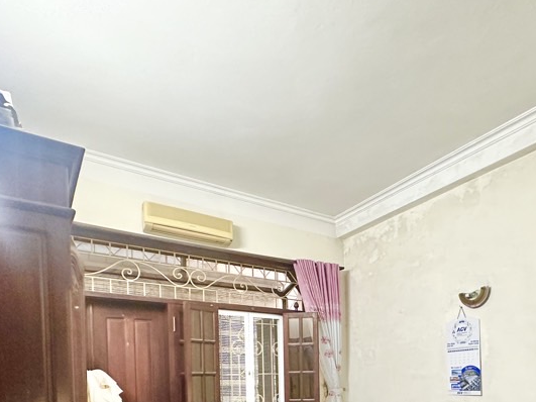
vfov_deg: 45.5
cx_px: 361
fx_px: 418
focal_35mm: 27
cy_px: 377
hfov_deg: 63.5
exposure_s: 1/50
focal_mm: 2.22
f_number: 2.2
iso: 320
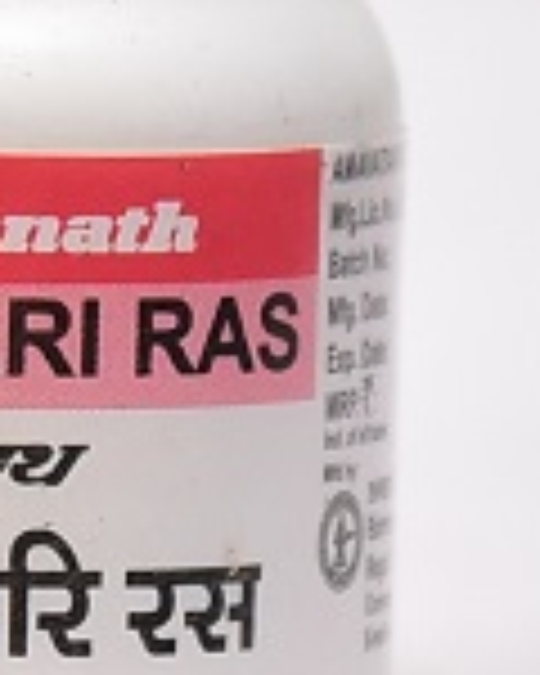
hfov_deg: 4.3
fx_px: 7252
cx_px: -45
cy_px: 364
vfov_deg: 5.3
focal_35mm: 363
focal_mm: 110
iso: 1600
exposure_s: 1/125
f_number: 4.5
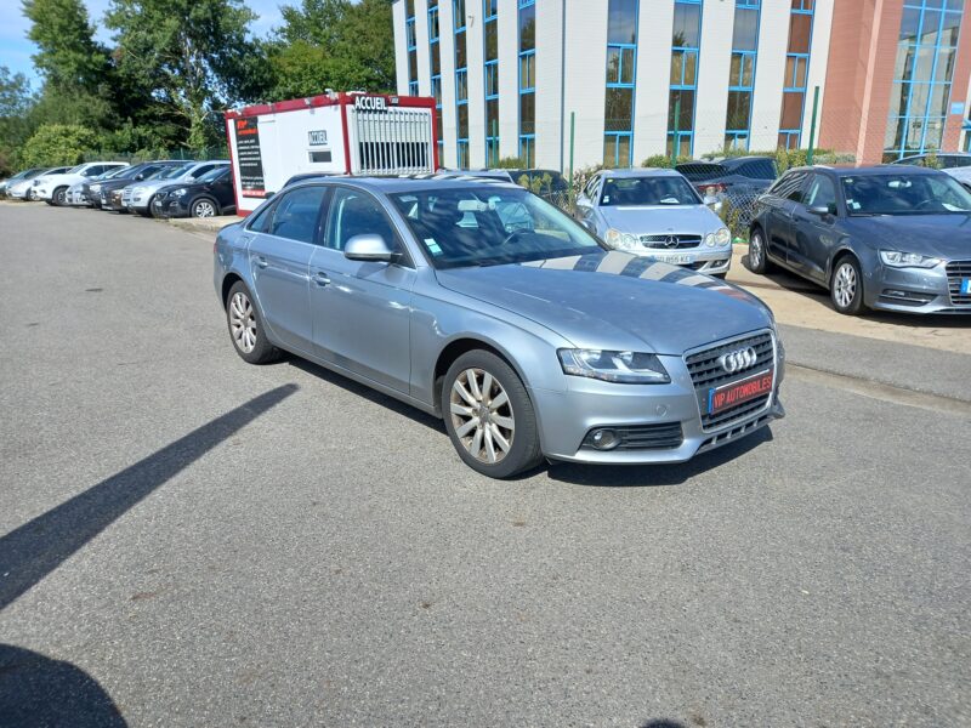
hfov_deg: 69.4
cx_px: 486
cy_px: 364
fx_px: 701
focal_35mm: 25
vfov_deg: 54.9
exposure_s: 1/546
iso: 25
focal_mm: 4.6
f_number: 2
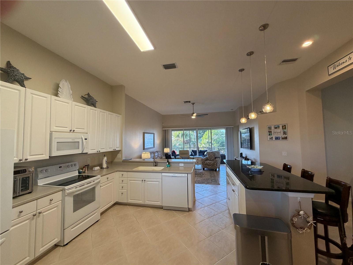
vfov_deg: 85.7
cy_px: 132
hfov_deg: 102.1
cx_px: 176
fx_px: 143
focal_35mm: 14
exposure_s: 1/60
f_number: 2.2
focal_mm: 2.22
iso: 200
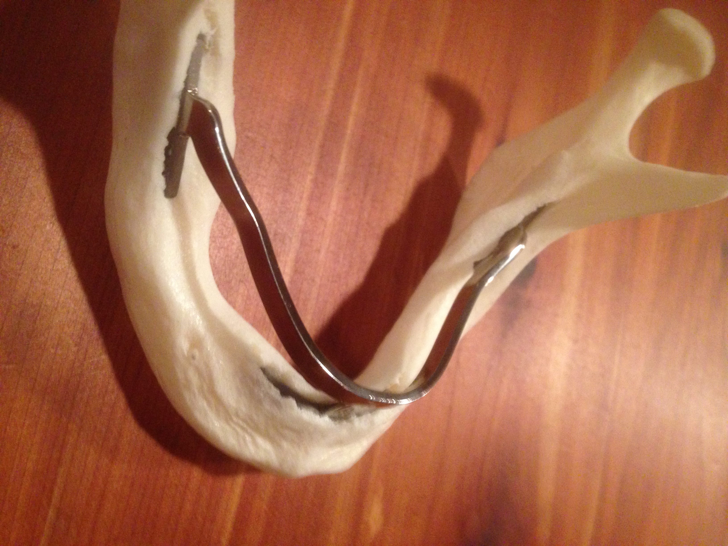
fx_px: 694
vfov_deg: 42.9
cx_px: 364
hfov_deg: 55.4
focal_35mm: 33
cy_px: 273
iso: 400
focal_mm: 4.12
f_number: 2.4
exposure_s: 1/20
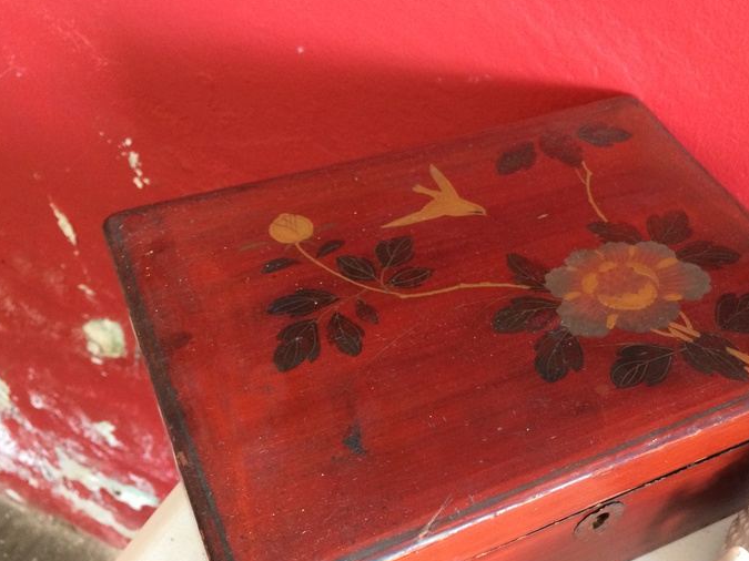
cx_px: 475
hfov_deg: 46.3
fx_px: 865
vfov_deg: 35.9
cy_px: 313
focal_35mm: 40
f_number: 2.2
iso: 160
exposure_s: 1/30
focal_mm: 4.12
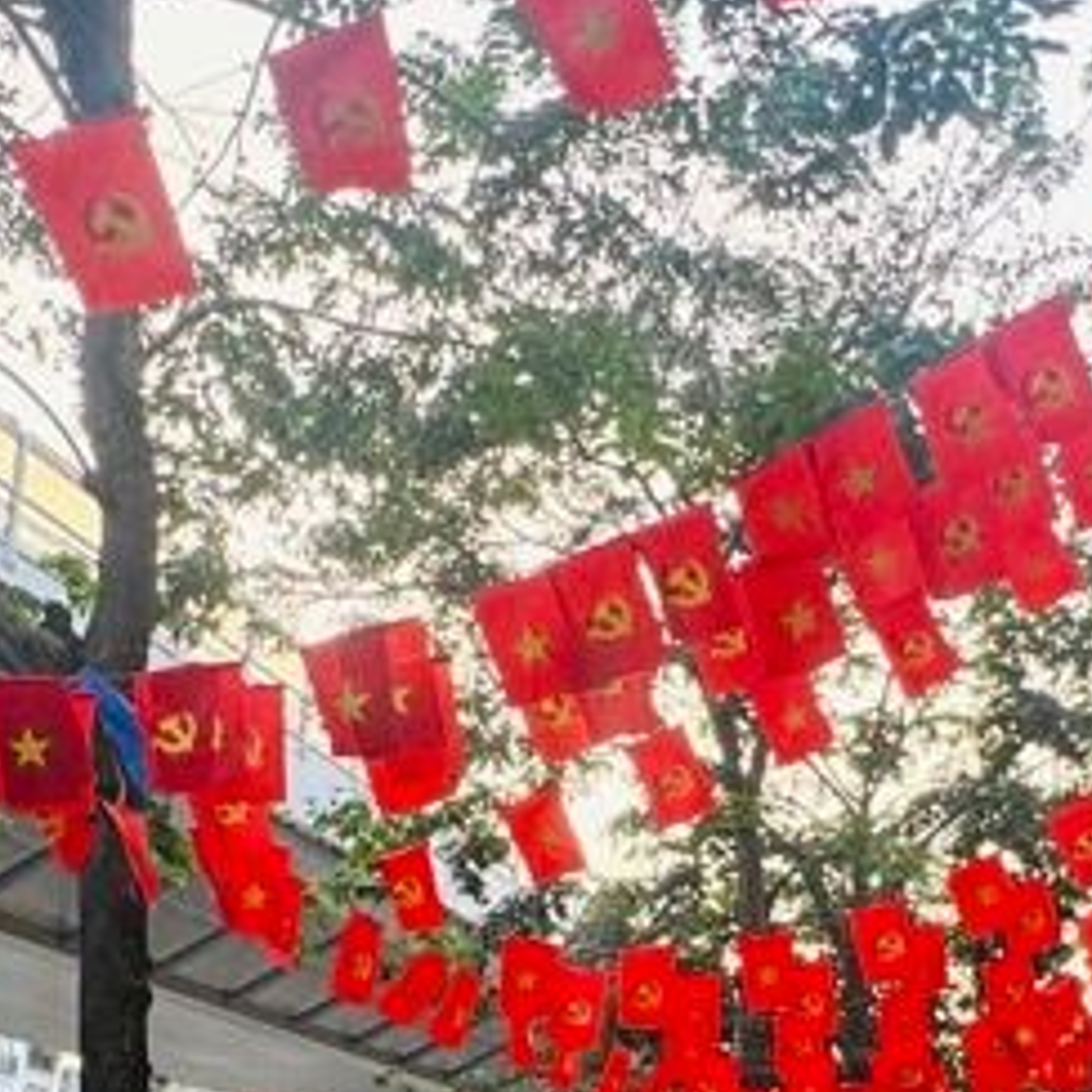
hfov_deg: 32.5
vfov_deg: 31.3
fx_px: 1856
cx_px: 729
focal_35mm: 52
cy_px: 980
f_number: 2.2
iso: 80
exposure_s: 1/100
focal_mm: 2.22
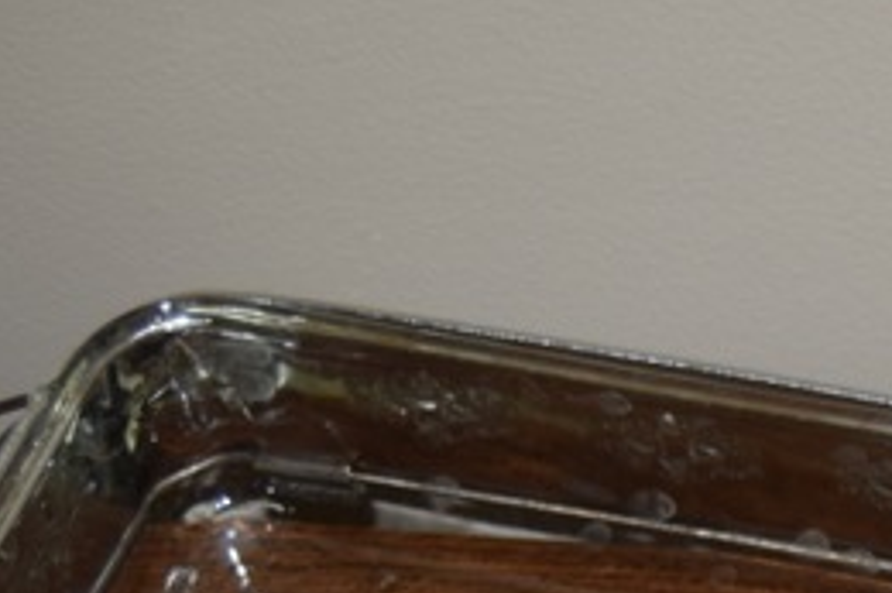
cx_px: 1328
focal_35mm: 173
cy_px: 1051
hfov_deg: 11.4
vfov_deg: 7.7
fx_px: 4284
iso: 280
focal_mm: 30
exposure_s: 1/60
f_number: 4.2
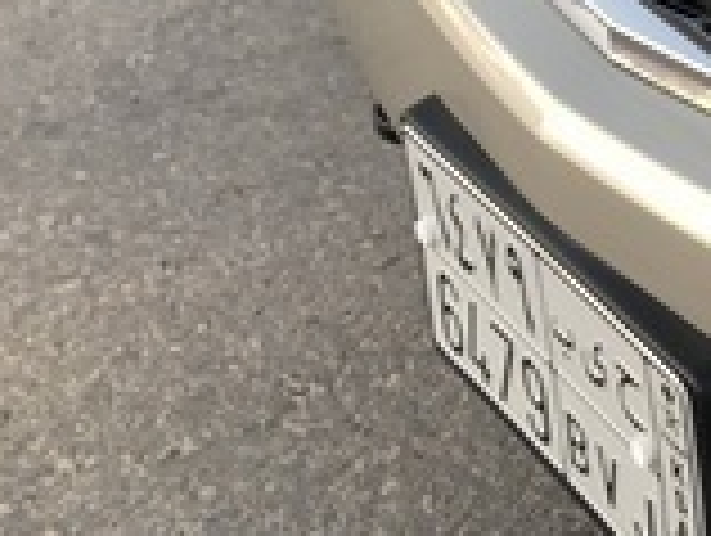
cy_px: -227
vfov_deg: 16.8
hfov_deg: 21.3
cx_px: 979
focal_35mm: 81
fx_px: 1666
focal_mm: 4
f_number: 1.8
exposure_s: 1/40
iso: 25
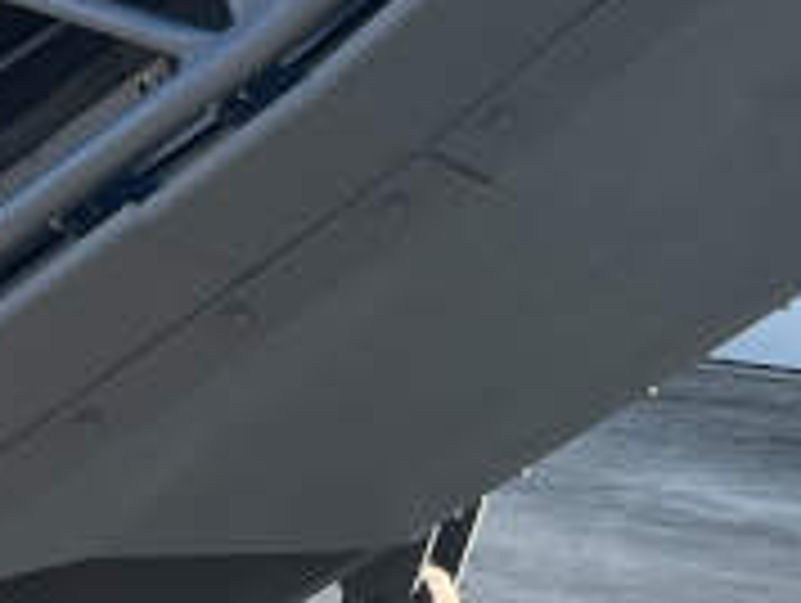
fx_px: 3383
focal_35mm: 146
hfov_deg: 13.5
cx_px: 356
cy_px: -554
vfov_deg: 9.6
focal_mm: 5.7
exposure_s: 1/1511
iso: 50
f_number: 1.5
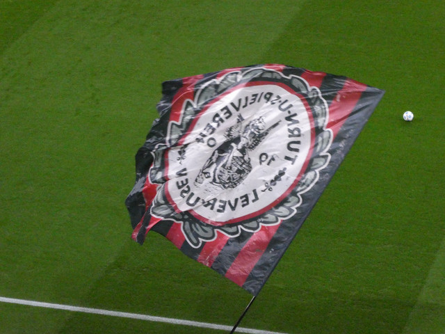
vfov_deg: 9.3
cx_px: 222
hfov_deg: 12.3
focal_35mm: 160
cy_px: 167
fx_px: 2057
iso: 1600
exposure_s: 1/125
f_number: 5.5
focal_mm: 28.7
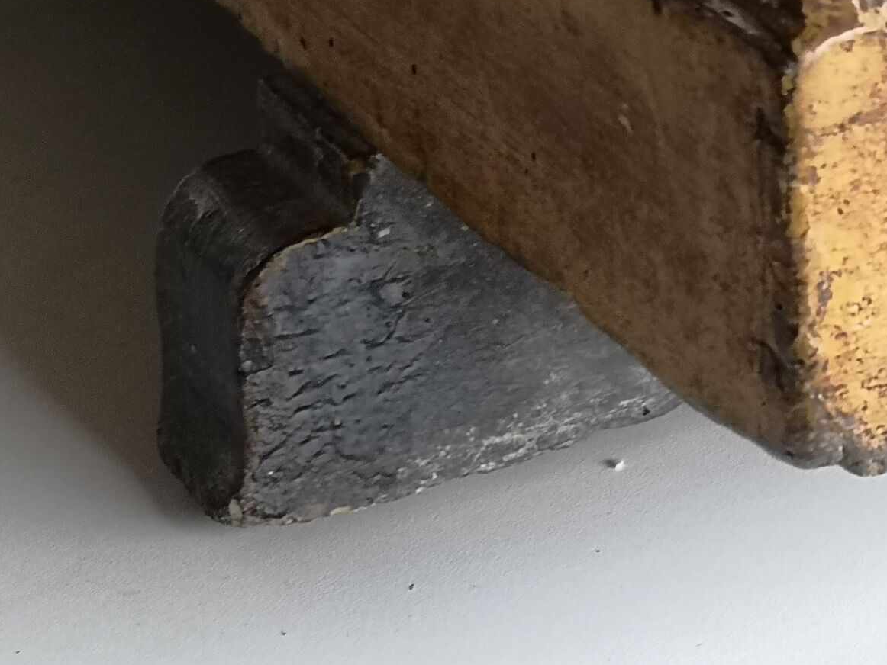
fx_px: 3588
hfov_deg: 13.4
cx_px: 1269
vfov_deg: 10.5
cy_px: -71
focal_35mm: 140
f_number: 1.8
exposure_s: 1/50
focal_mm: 3.95
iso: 64
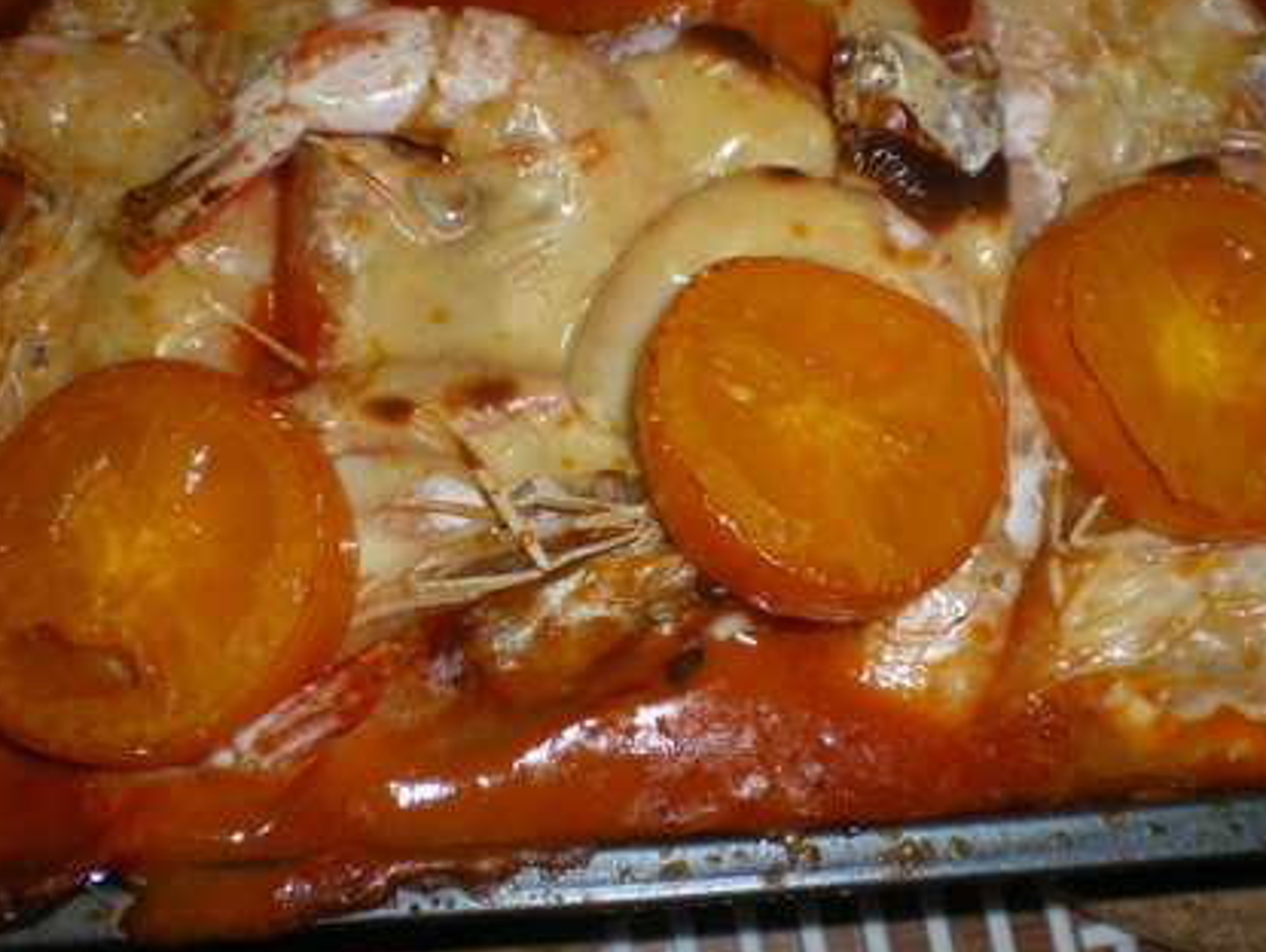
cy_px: 424
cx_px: 696
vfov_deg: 28.1
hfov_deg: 36.8
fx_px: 1903
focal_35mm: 52
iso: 200
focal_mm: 6.3
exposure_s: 1/50
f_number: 4.6
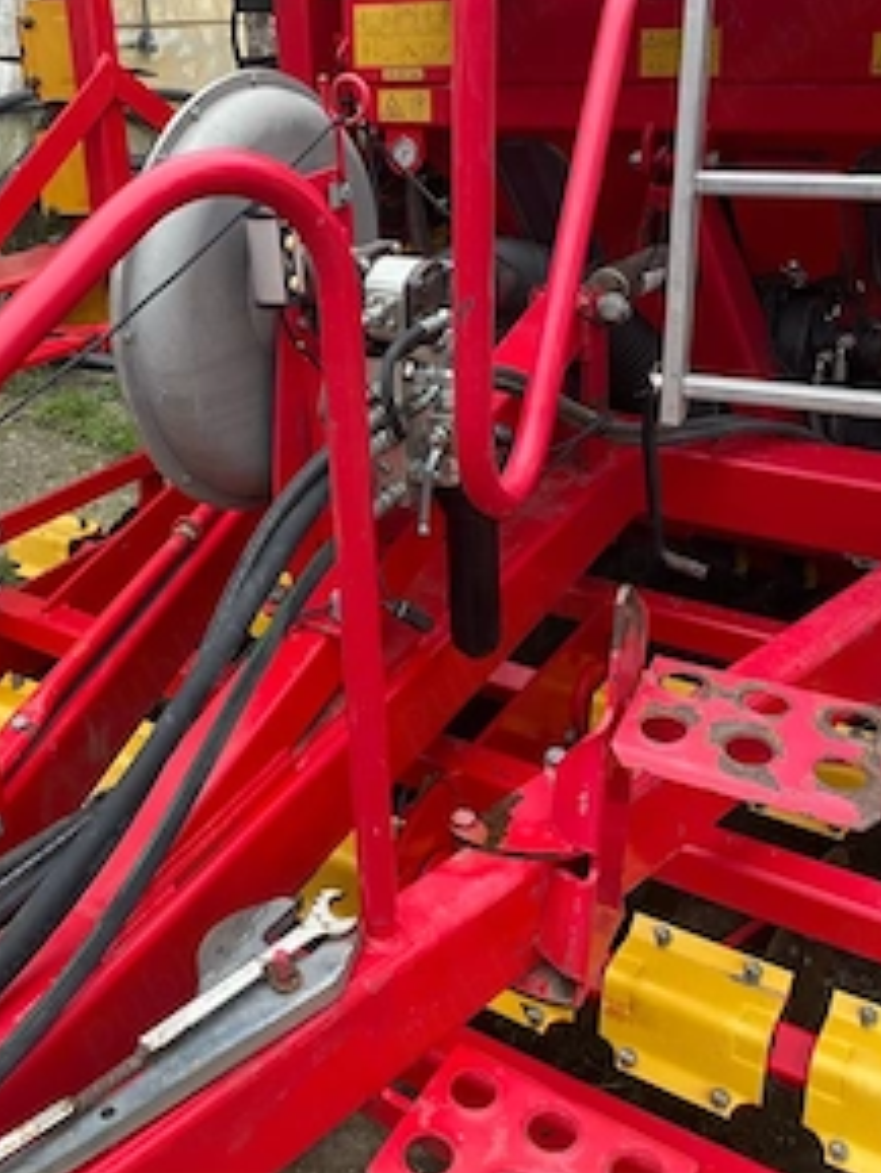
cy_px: 373
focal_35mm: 36
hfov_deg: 39.2
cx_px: 288
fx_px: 1221
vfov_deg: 50.2
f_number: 1.6
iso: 125
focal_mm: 4.2
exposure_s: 1/97
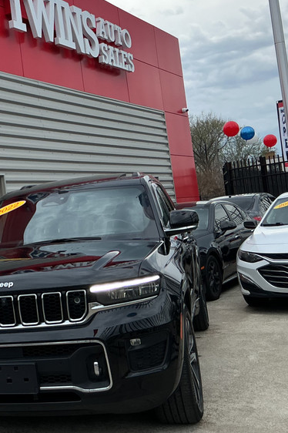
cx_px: 0
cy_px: 192
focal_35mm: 55
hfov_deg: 23.6
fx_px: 661
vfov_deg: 36.2
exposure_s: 1/657
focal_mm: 3
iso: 25
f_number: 1.8
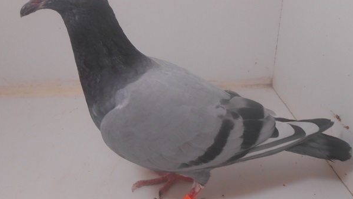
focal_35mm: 38
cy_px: 87
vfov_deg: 31.2
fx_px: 356
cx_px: 194
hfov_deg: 52.7
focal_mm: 5.3
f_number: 3.8
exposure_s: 1/50
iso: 80
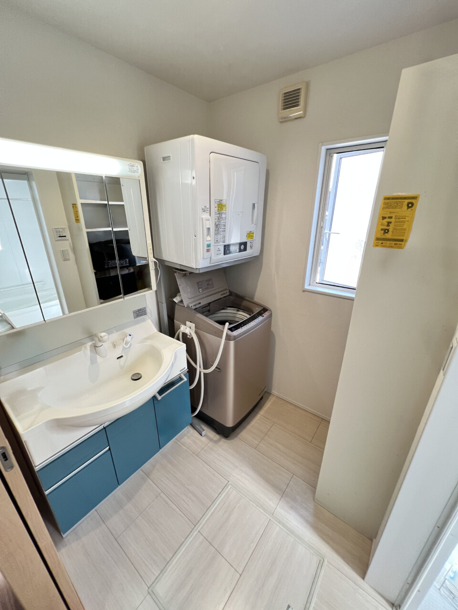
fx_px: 229
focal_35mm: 13
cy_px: 305
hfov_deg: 89.9
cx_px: 229
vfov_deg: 106.2
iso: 200
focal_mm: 1.57
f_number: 1.8
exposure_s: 1/60
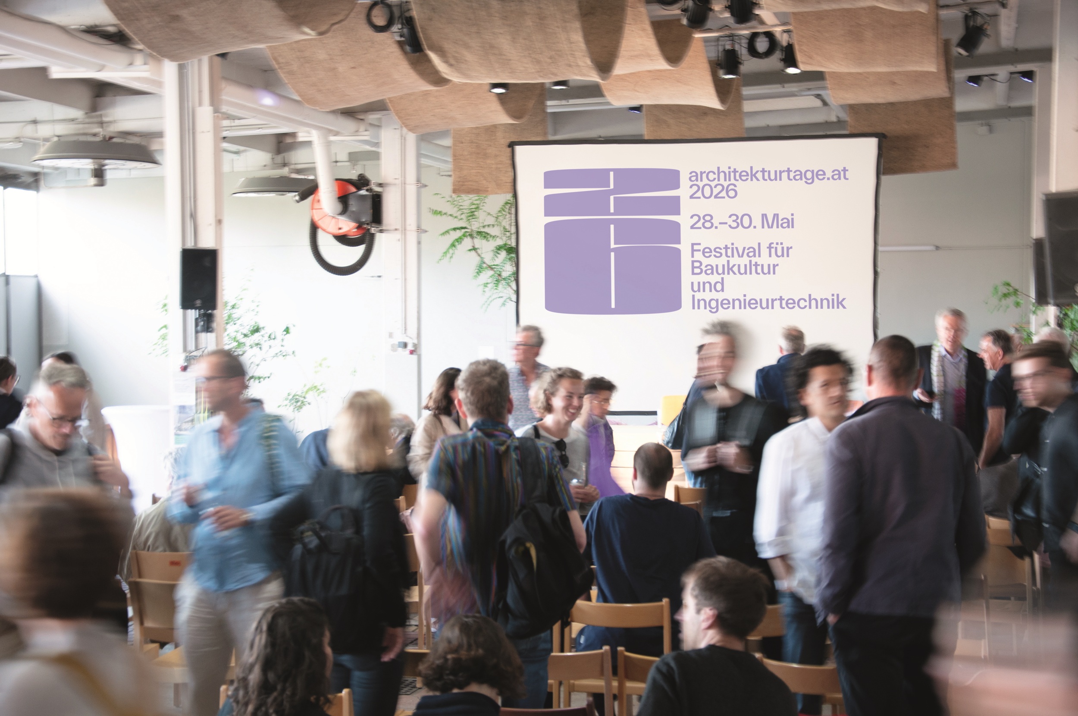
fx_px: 2019
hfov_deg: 29.9
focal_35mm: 68
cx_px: 539
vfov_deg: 20.1
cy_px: 358
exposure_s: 1/5
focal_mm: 45
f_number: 4.8
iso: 200
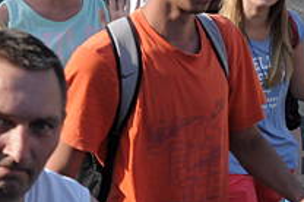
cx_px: 360
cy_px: 84
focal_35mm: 172
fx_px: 1450
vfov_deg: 8.0
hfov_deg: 11.7
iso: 400
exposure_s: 1/400
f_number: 10
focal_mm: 28
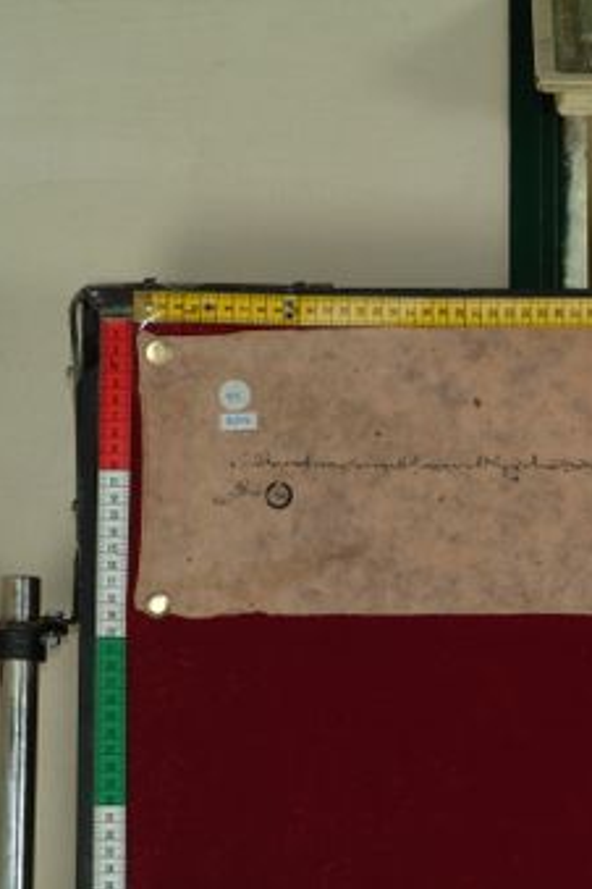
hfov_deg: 10.2
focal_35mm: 134
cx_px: 602
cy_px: 444
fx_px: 3299
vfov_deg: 15.3
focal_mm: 59
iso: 160
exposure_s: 1/20
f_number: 13
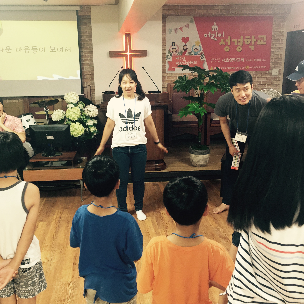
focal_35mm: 35
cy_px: 152
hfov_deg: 47.2
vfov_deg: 47.2
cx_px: 141
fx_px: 348
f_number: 2.2
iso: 125
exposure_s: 1/30
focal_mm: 4.15
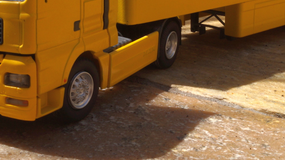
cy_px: 20
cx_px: 123
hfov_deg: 31.9
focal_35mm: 66
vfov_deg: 18.0
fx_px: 499
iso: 160
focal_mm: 20
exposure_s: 1/60
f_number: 22
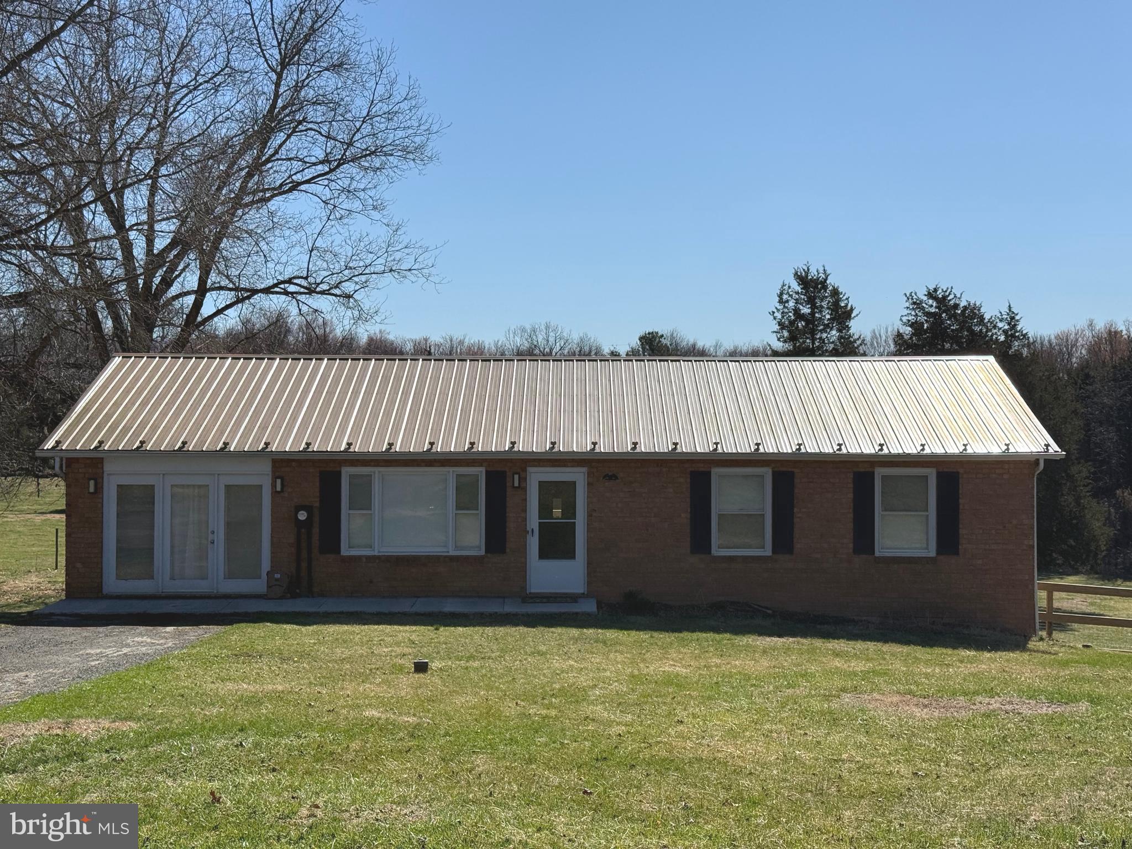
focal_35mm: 48
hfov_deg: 39.7
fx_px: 1570
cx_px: 566
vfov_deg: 30.3
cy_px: 424
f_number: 1.78
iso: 80
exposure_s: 1/11364
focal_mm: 6.76
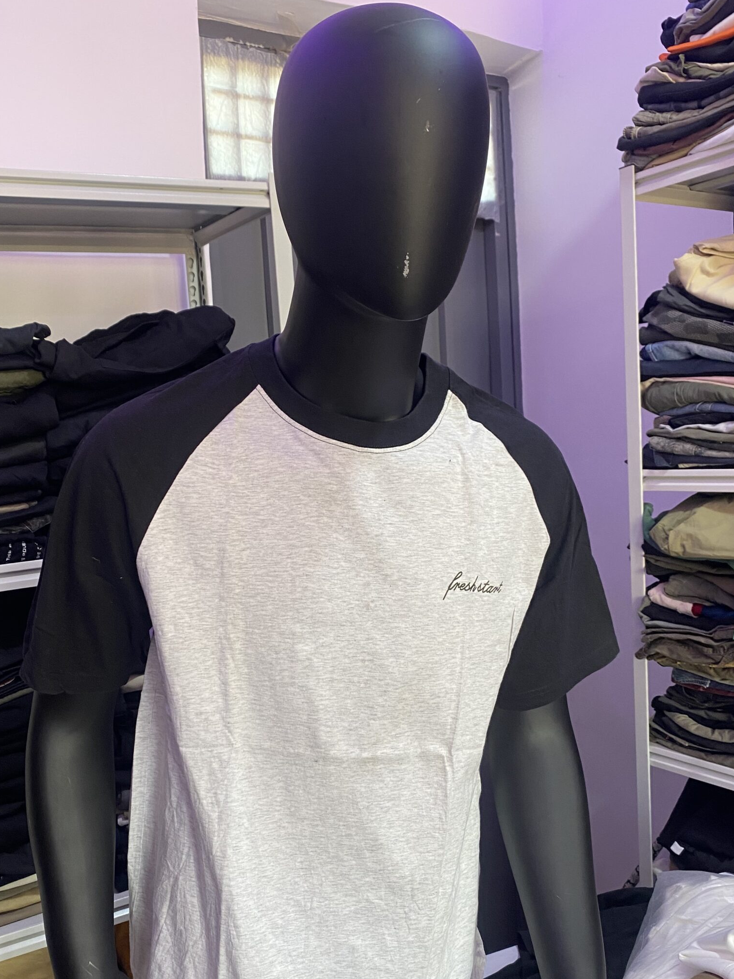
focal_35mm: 33
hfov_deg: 42.8
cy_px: 562
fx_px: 933
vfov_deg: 55.1
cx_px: 298
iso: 80
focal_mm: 4.25
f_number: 1.8
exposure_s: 1/50
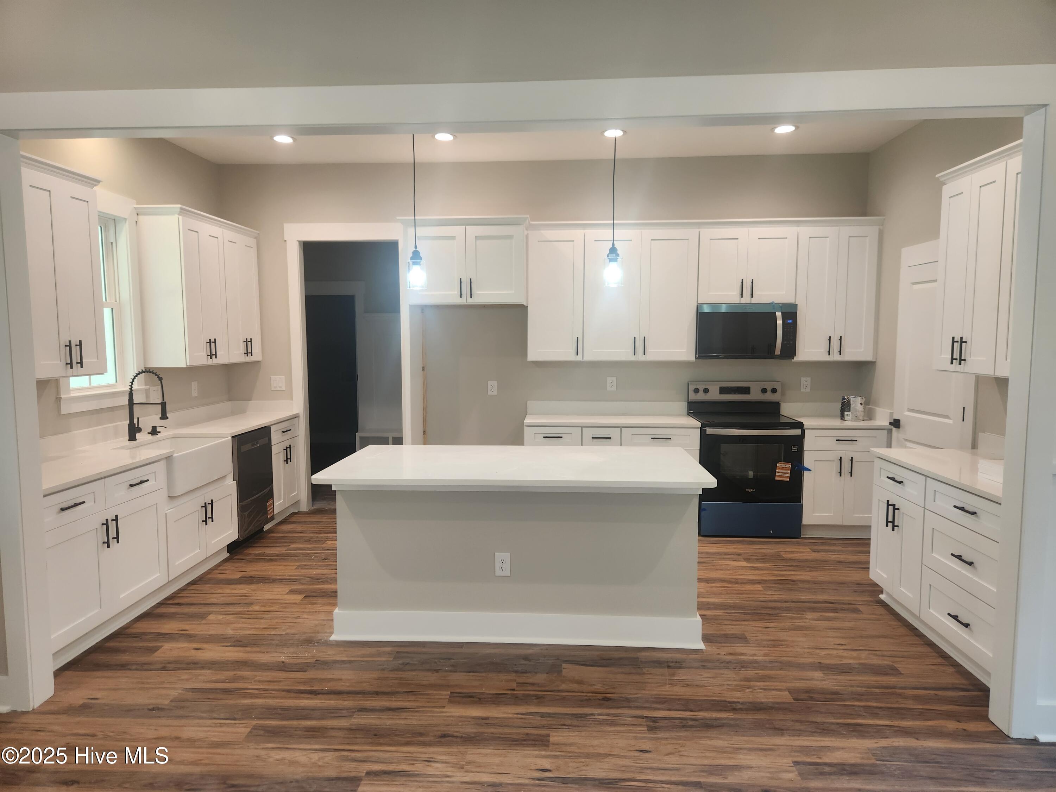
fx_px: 702
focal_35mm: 23
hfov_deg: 73.9
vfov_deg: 58.9
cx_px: 528
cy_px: 396
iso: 100
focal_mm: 5.4
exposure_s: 1/120
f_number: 1.8
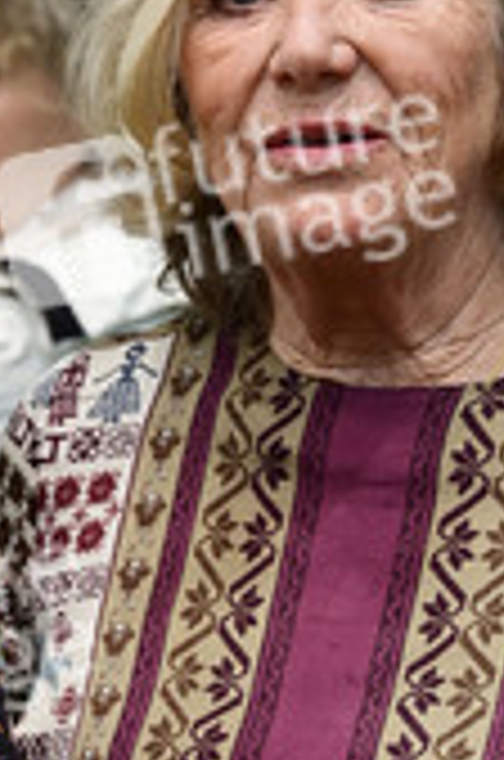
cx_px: 356
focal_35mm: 166
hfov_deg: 8.2
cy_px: 427
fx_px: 3500
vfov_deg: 12.4
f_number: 4.5
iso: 1600
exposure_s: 1/200
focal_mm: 70
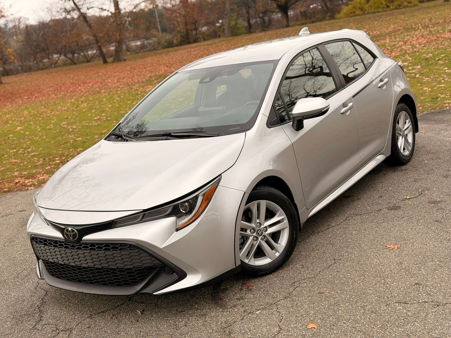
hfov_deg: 39.7
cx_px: 226
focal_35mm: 48
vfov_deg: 30.3
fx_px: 625
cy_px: 169
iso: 64
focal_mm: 6.76
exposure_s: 1/475
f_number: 1.78
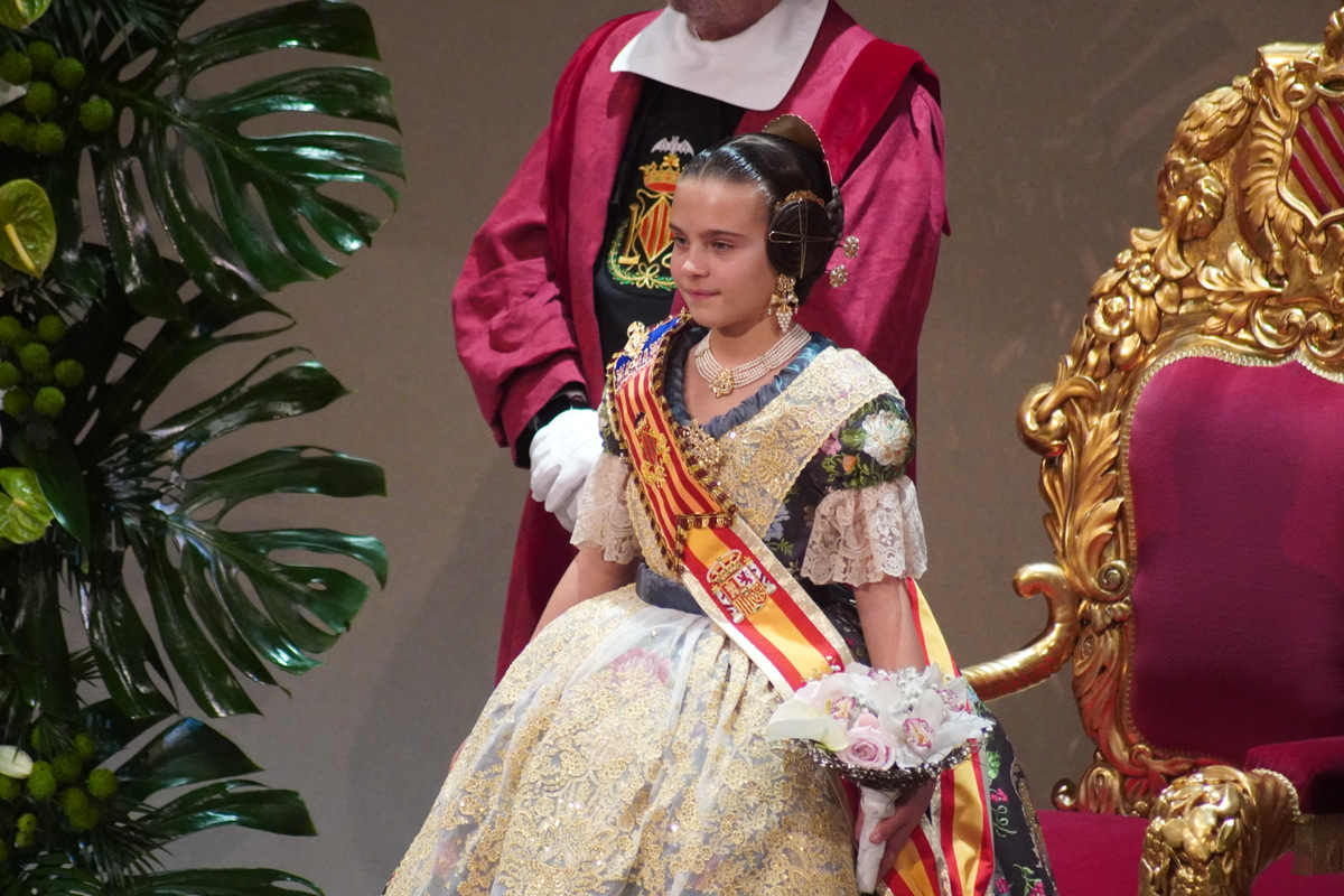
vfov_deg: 3.1
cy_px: 448
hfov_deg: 4.6
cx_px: 672
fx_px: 16799
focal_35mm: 450
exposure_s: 1/500
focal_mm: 300
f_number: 5.6
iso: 5000
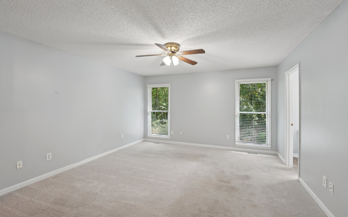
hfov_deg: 101.5
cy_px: 108
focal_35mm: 15
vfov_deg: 74.8
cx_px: 177
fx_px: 142
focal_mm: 14
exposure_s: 1/20
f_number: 8
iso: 320
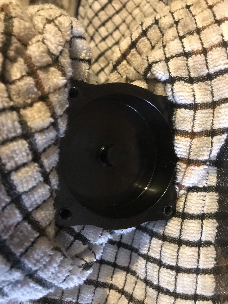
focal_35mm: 28
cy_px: 152
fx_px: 246
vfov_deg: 63.4
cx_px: 114
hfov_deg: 49.7
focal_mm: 3.99
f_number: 1.8
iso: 100
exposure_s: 1/4
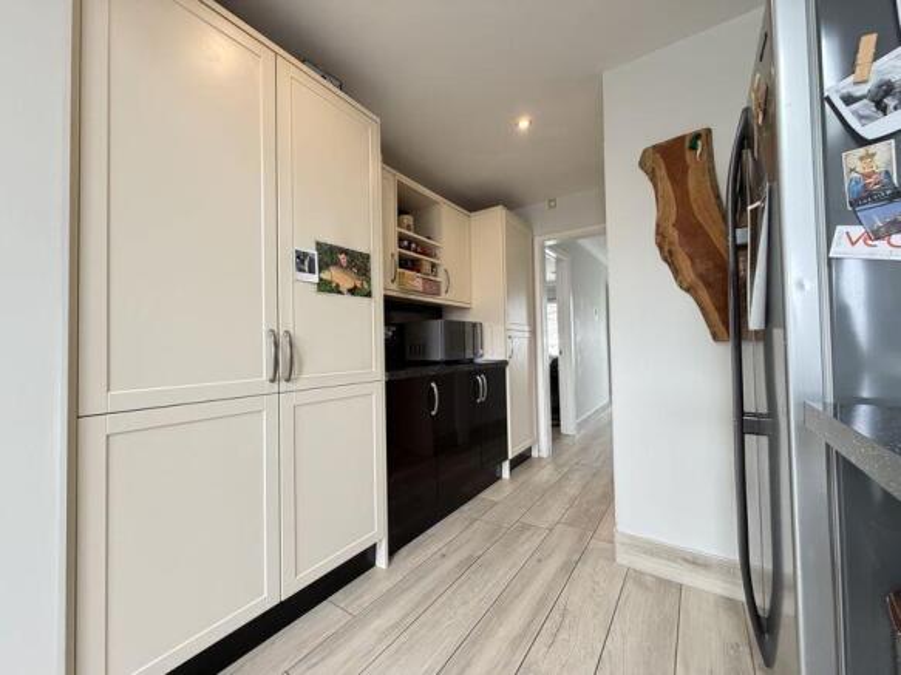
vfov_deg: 85.7
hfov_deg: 102.1
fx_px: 364
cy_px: 338
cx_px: 450
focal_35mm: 14
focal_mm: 2.22
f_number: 2.2
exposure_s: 1/50
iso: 400
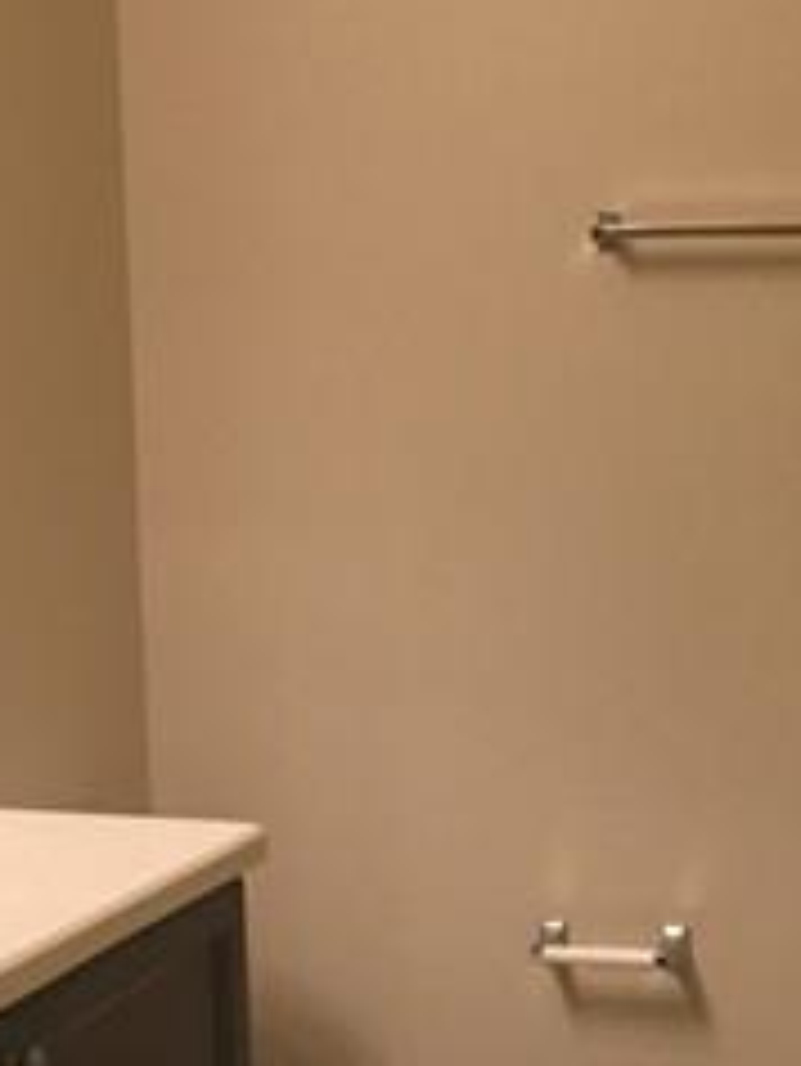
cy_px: 490
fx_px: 2898
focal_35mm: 94
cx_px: 382
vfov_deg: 20.9
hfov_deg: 15.7
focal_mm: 4.15
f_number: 2.2
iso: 200
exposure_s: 1/30
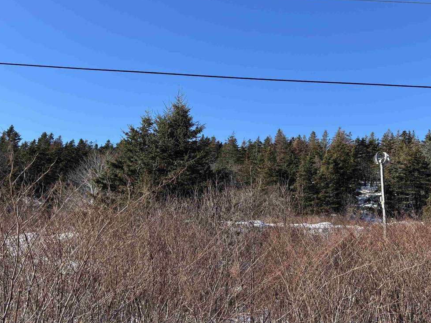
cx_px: 250
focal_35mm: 34
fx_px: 423
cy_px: 159
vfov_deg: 41.8
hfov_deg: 53.7
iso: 50
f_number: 1.6
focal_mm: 5.96
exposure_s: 1/1783
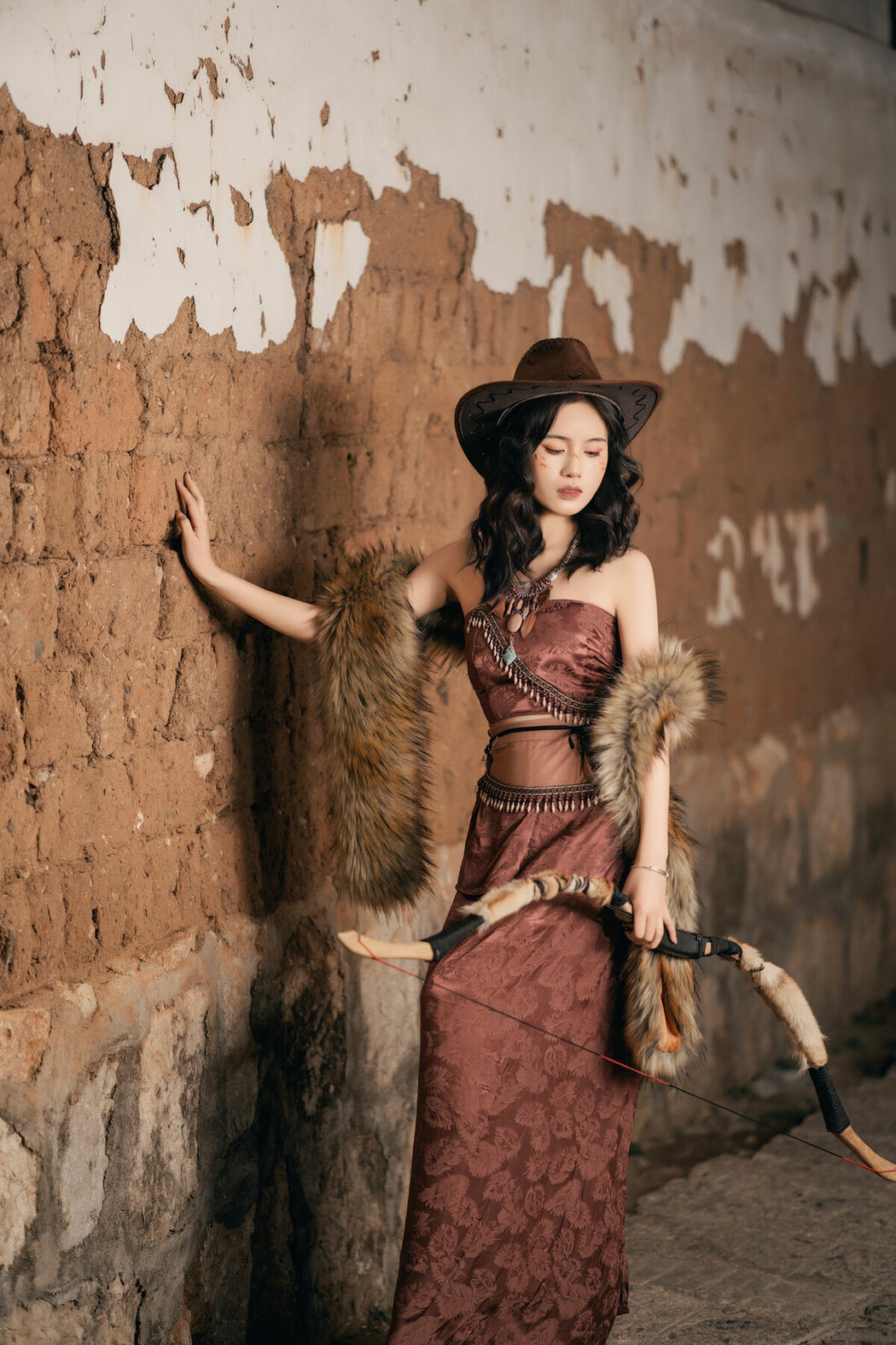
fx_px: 3173
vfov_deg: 23.9
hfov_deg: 16.1
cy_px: 672
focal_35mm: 85
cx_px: 448
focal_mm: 85
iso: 160
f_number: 1.8
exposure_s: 1/125
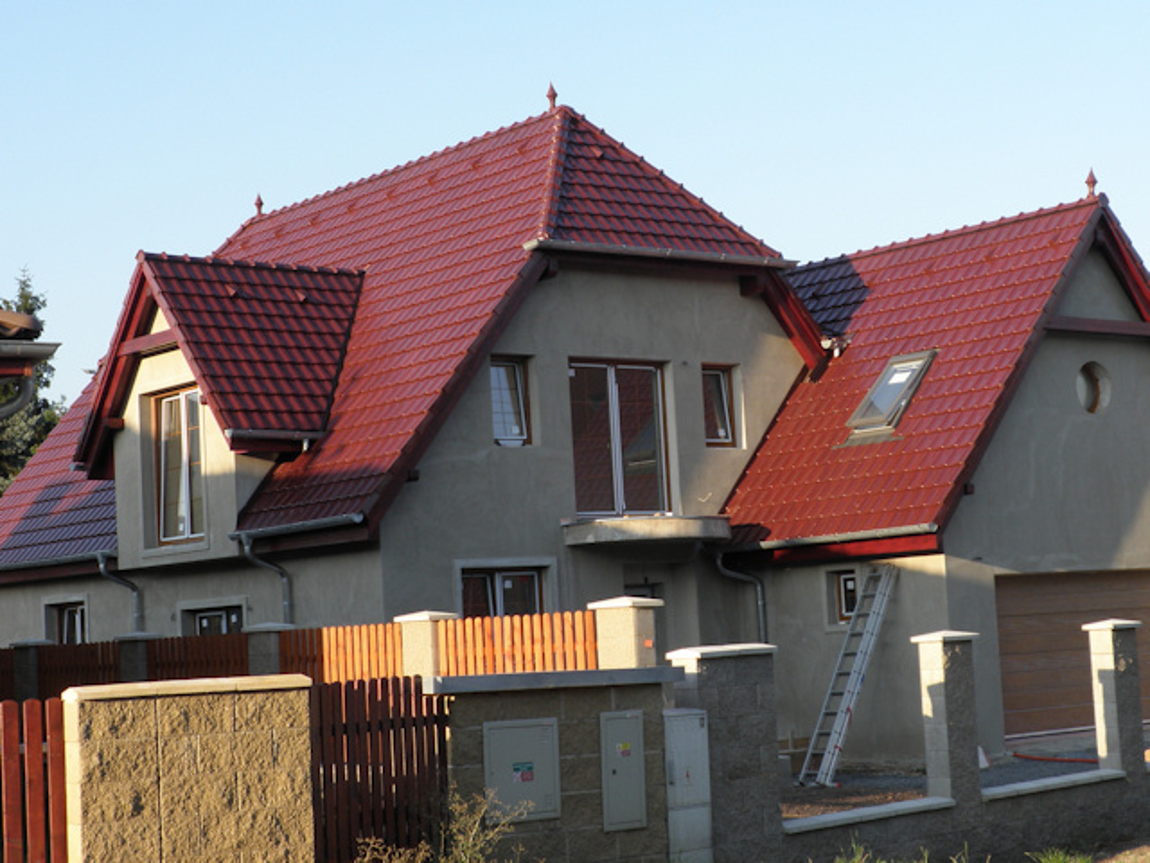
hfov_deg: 30.3
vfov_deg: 22.9
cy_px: 432
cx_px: 575
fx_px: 2126
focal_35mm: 64
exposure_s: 1/125
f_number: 4.6
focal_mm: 11.2
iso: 64
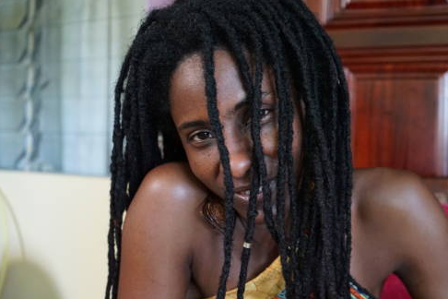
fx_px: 523
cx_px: 237
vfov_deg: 31.9
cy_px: 152
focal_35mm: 42
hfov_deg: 46.4
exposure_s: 1/160
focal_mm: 34
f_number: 4
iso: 5000
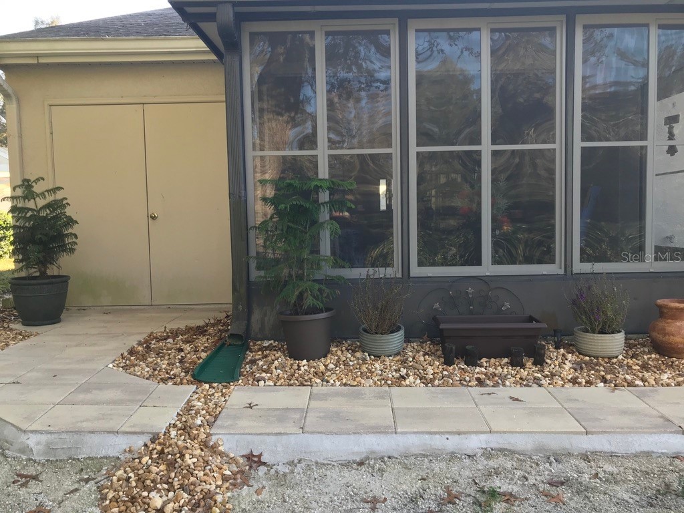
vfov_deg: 49.7
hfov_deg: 63.4
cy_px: 256
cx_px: 342
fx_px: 553
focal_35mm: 28
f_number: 1.8
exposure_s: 1/120
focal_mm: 3.99
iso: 25
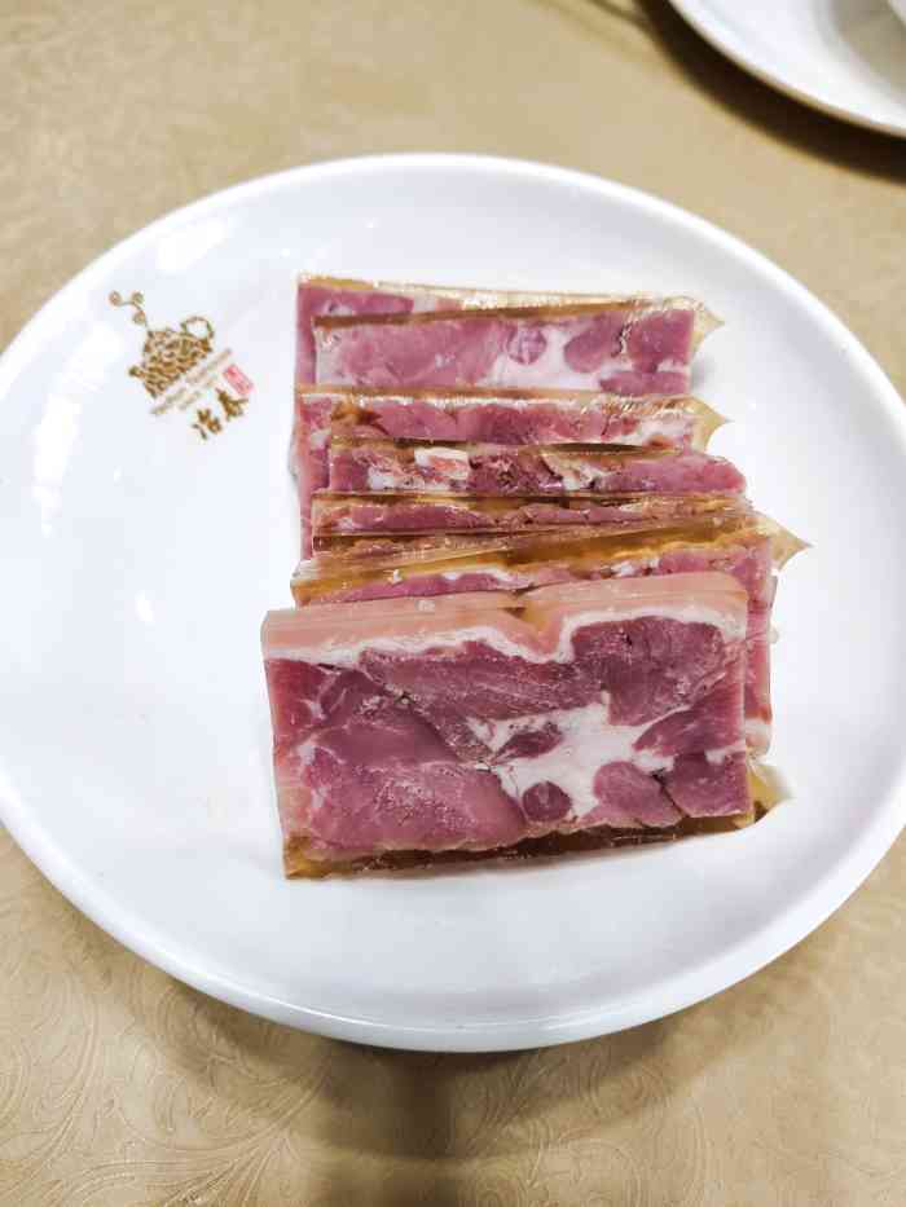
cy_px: 604
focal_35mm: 36
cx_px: 453
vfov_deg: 51.3
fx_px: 1256
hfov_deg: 39.7
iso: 412
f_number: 1.79
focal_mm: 4.74
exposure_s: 1/100
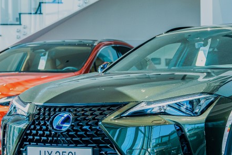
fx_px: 780
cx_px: 131
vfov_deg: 11.3
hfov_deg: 16.9
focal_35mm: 121
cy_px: 72
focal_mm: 42
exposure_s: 1/800
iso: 100
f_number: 2.8
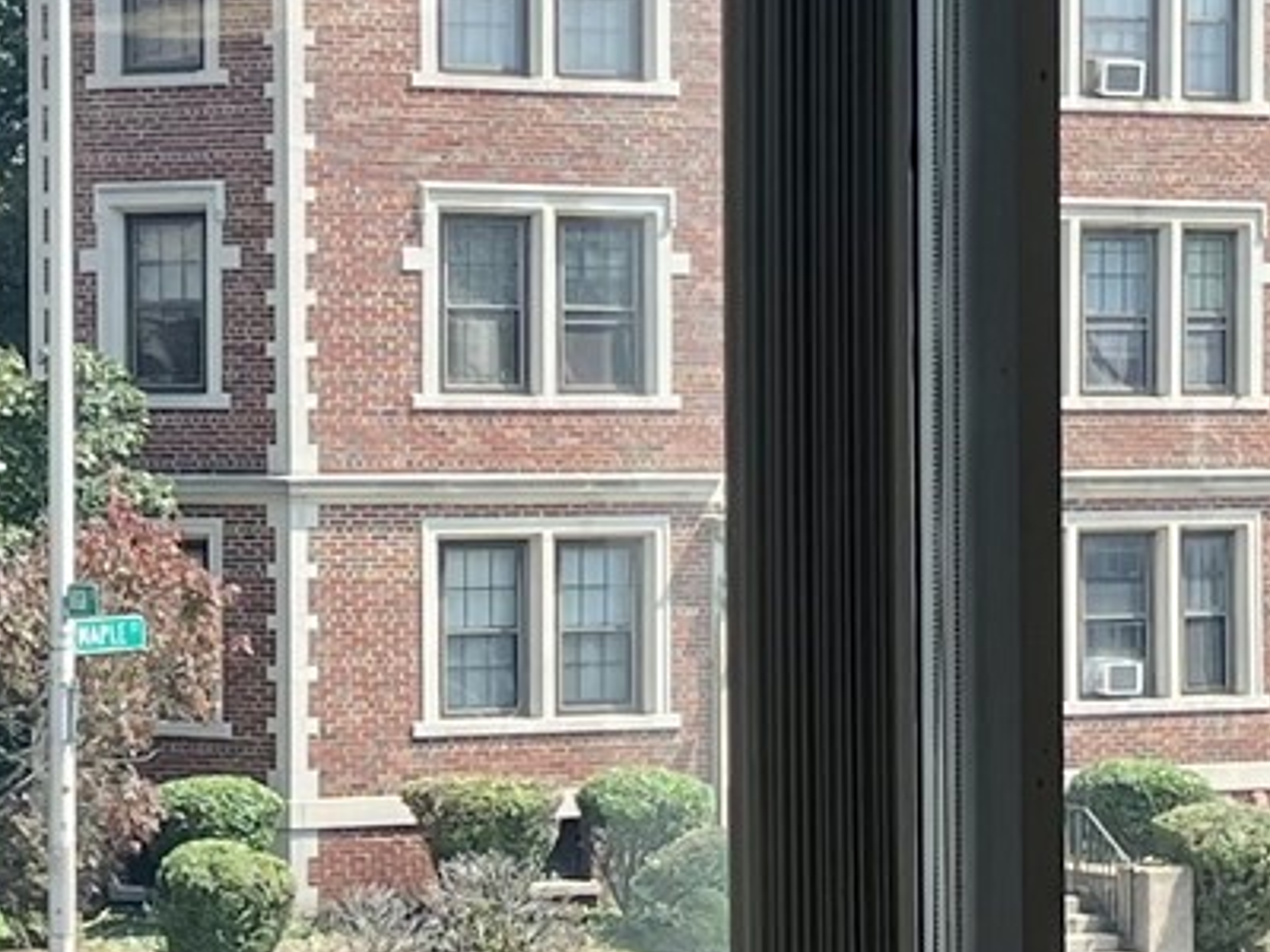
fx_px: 4880
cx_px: 616
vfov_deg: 11.1
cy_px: 495
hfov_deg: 14.8
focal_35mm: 133
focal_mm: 5.7
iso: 50
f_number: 1.5
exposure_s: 1/709
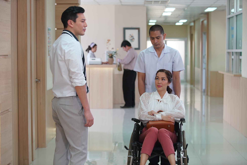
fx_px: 583
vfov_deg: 16.1
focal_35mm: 85
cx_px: 124
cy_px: 82
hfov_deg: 23.9
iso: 800
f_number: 3.5
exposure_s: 1/125
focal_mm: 85
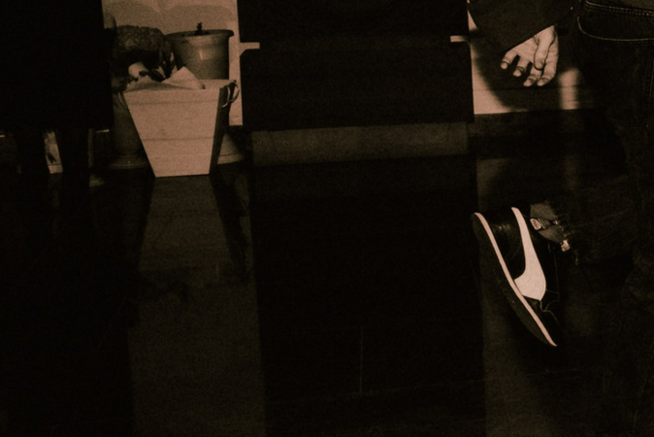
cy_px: 105
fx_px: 1726
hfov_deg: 17.7
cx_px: 1147
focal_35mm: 95
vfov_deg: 14.4
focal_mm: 25
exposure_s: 1/60
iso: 1250
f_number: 13
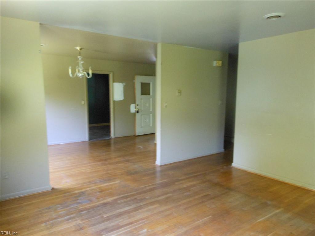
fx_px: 227
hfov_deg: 69.4
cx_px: 158
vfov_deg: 54.9
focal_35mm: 25
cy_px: 118
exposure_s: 1/8
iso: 500
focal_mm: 4.5
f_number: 3.2
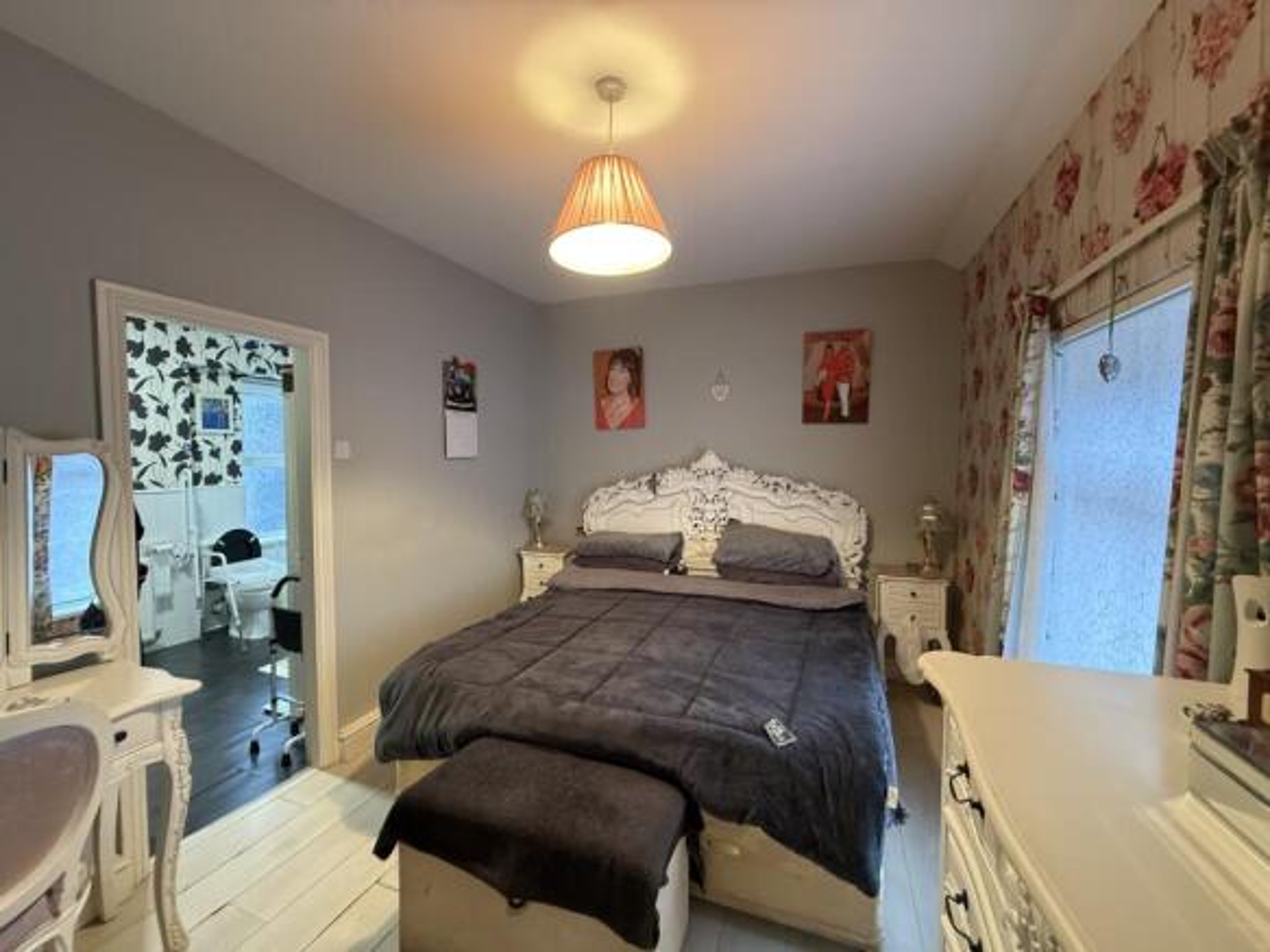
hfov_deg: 102.1
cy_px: 476
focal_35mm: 14
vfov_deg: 85.7
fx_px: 514
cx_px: 635
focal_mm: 2.22
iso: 500
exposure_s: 1/50
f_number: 2.2
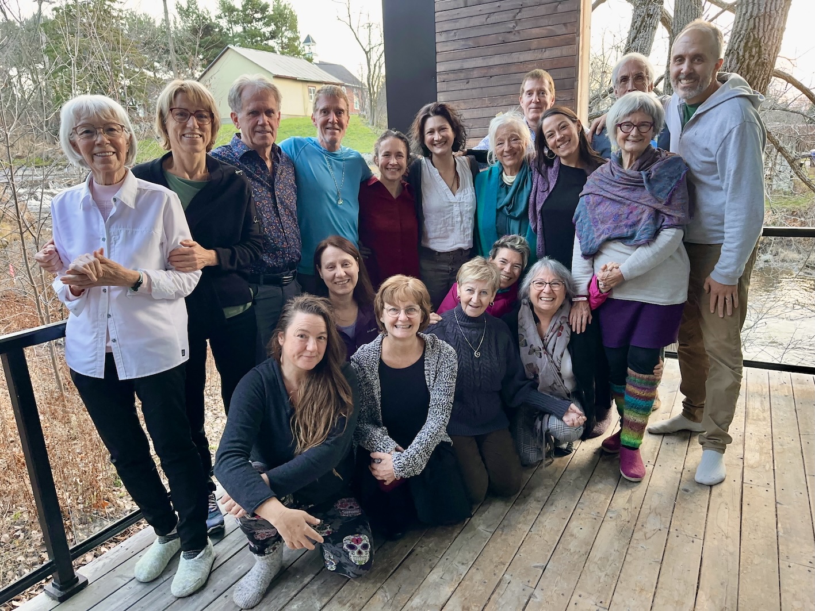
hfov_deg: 71.6
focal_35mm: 24
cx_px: 408
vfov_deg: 56.8
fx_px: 565
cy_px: 306
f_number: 1.78
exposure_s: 1/60
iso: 500
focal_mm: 6.86
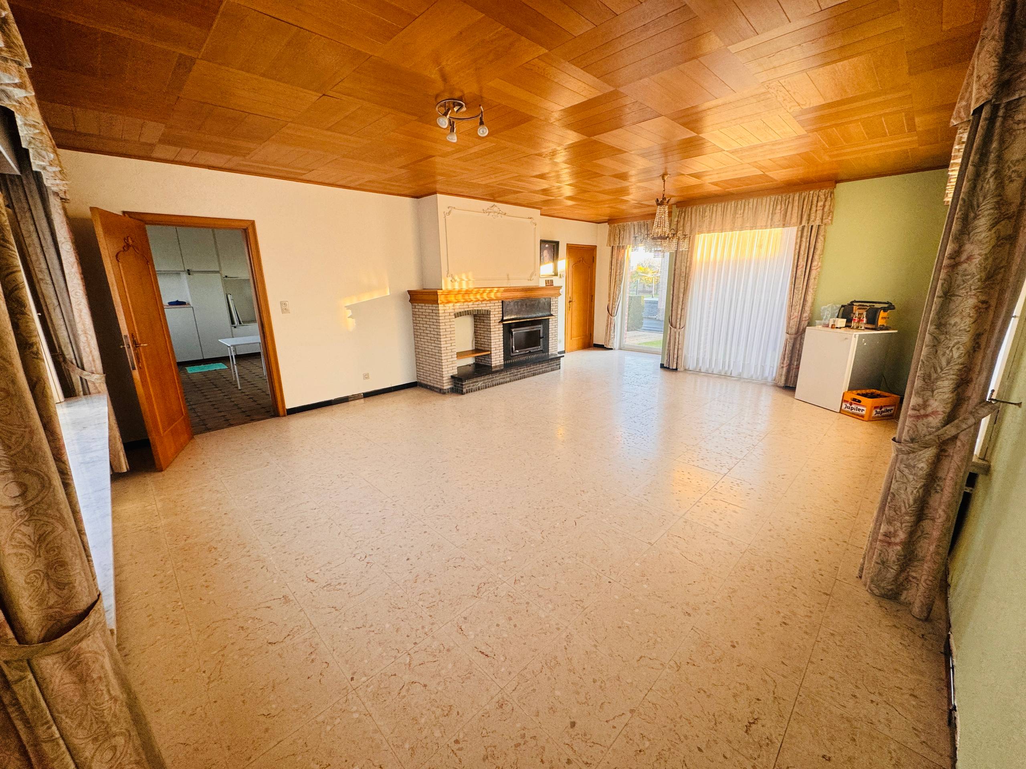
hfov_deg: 102.1
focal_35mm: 14
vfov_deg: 85.7
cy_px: 384
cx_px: 513
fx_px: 415
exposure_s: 1/100
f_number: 2.2
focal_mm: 2.22
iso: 125
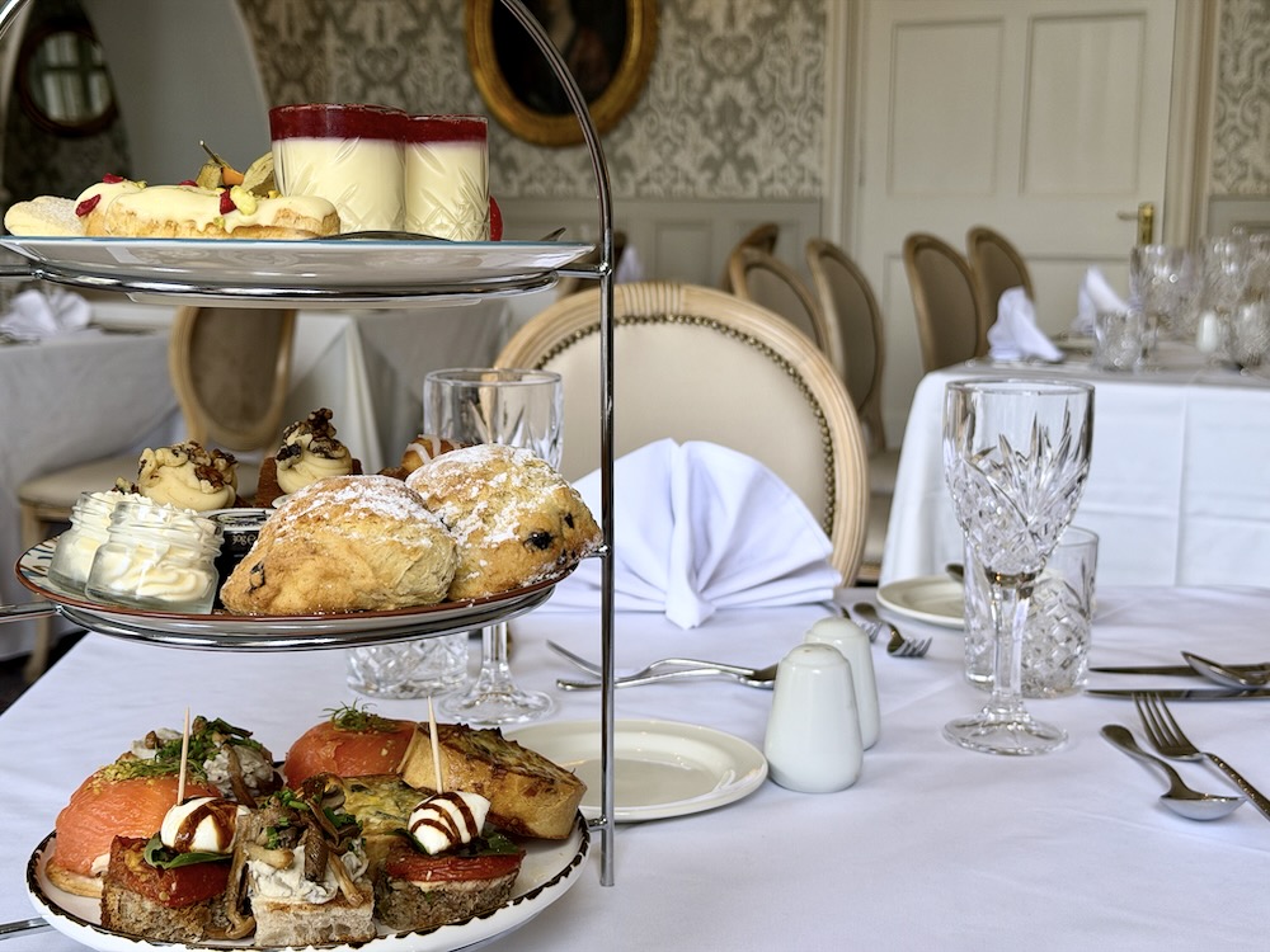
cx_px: 635
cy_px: 476
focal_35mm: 48
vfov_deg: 30.3
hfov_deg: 39.7
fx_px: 1761
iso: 64
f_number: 1.78
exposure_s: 1/100
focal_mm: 6.76
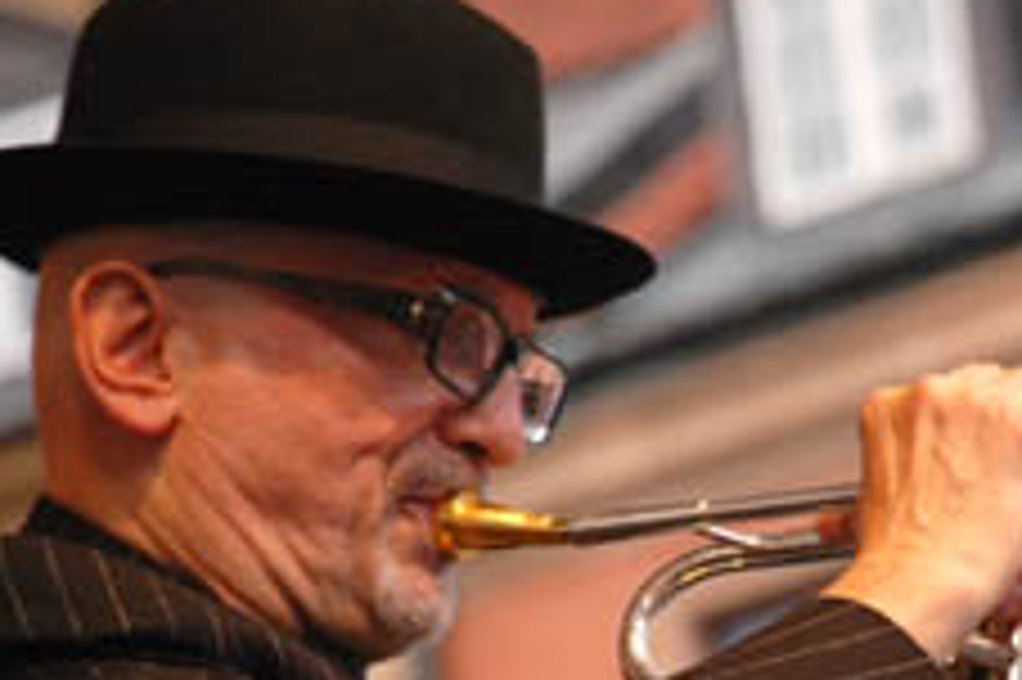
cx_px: 900
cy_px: 621
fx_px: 11290
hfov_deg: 5.2
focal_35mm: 398
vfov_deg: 3.4
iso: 400
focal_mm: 120
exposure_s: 1/30
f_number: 5.6
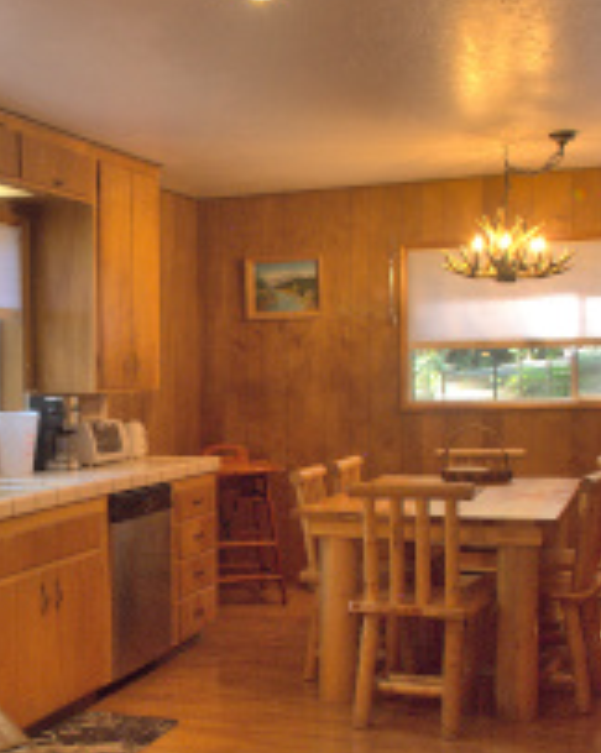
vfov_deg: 34.7
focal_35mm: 54
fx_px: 1202
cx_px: 61
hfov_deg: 27.1
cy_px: 430
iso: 1600
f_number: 10
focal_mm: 20
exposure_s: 1/10
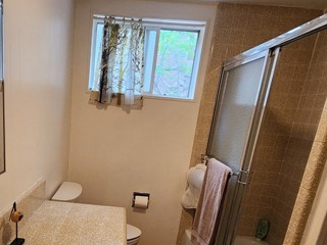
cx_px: 113
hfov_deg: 65.8
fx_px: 246
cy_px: 190
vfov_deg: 50.4
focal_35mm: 26
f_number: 2.2
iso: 320
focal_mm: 2.2
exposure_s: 1/40
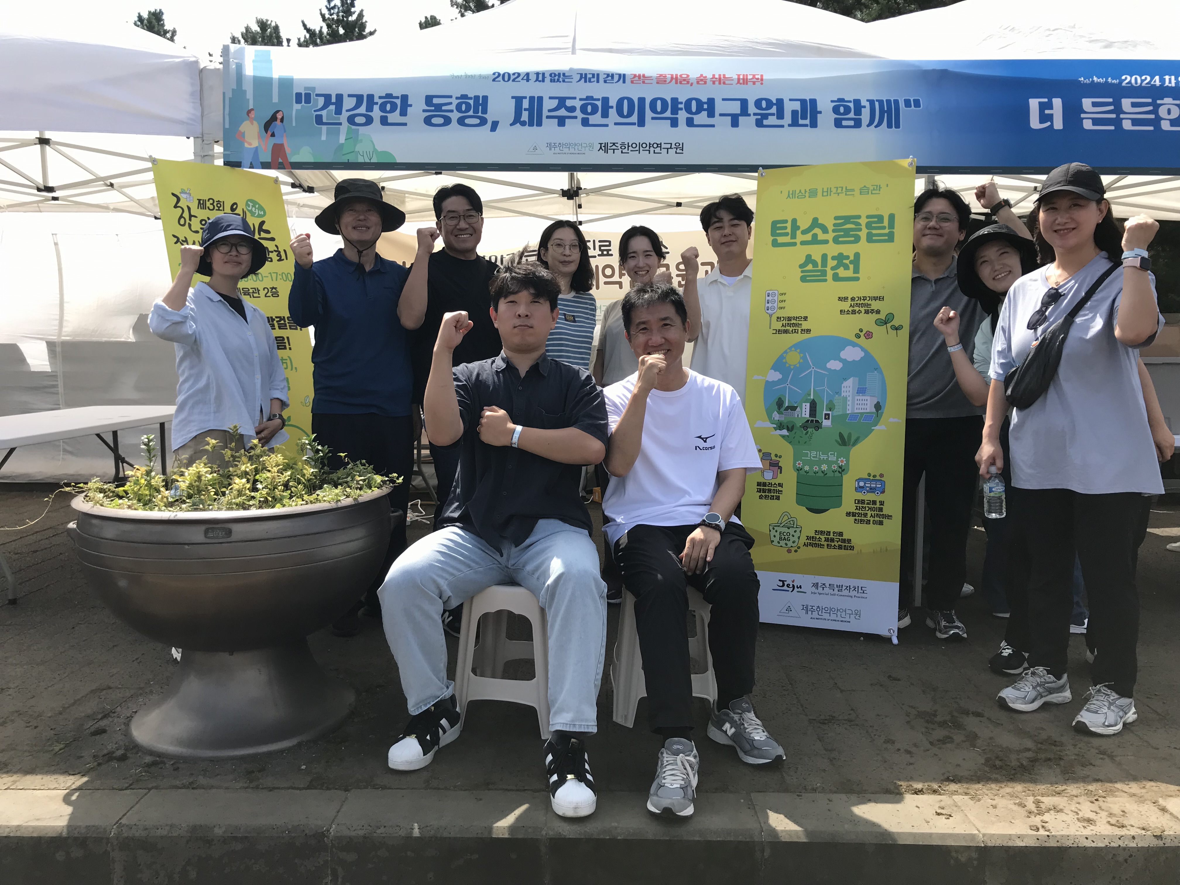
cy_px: 442
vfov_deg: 49.7
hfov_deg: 63.4
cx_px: 590
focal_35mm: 28
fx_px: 954
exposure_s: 1/1182
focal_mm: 3.99
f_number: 1.8
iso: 20
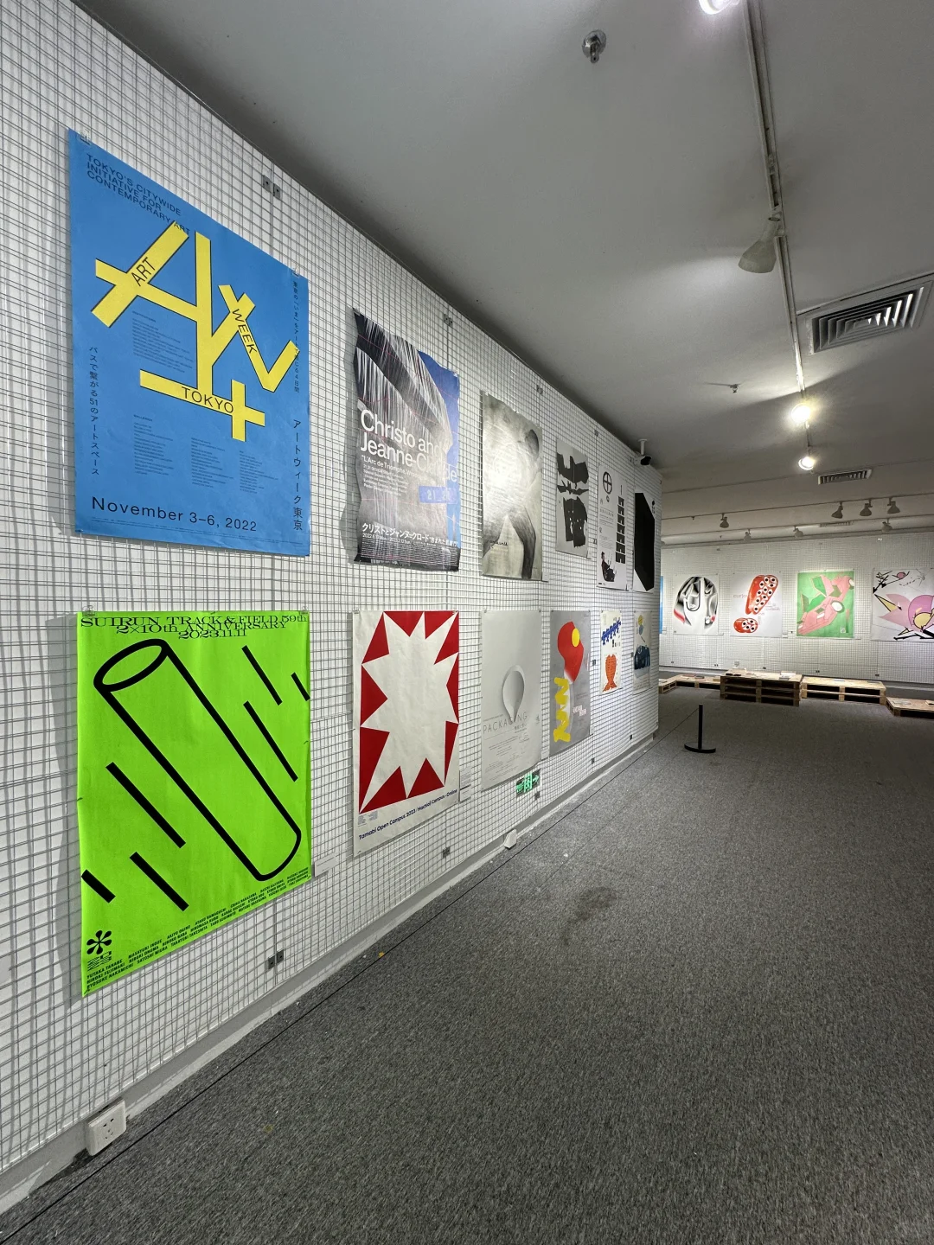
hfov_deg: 85.7
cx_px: 467
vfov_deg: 102.1
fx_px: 504
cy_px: 622
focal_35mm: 14
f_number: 2.2
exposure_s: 1/100
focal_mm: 2.22
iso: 80
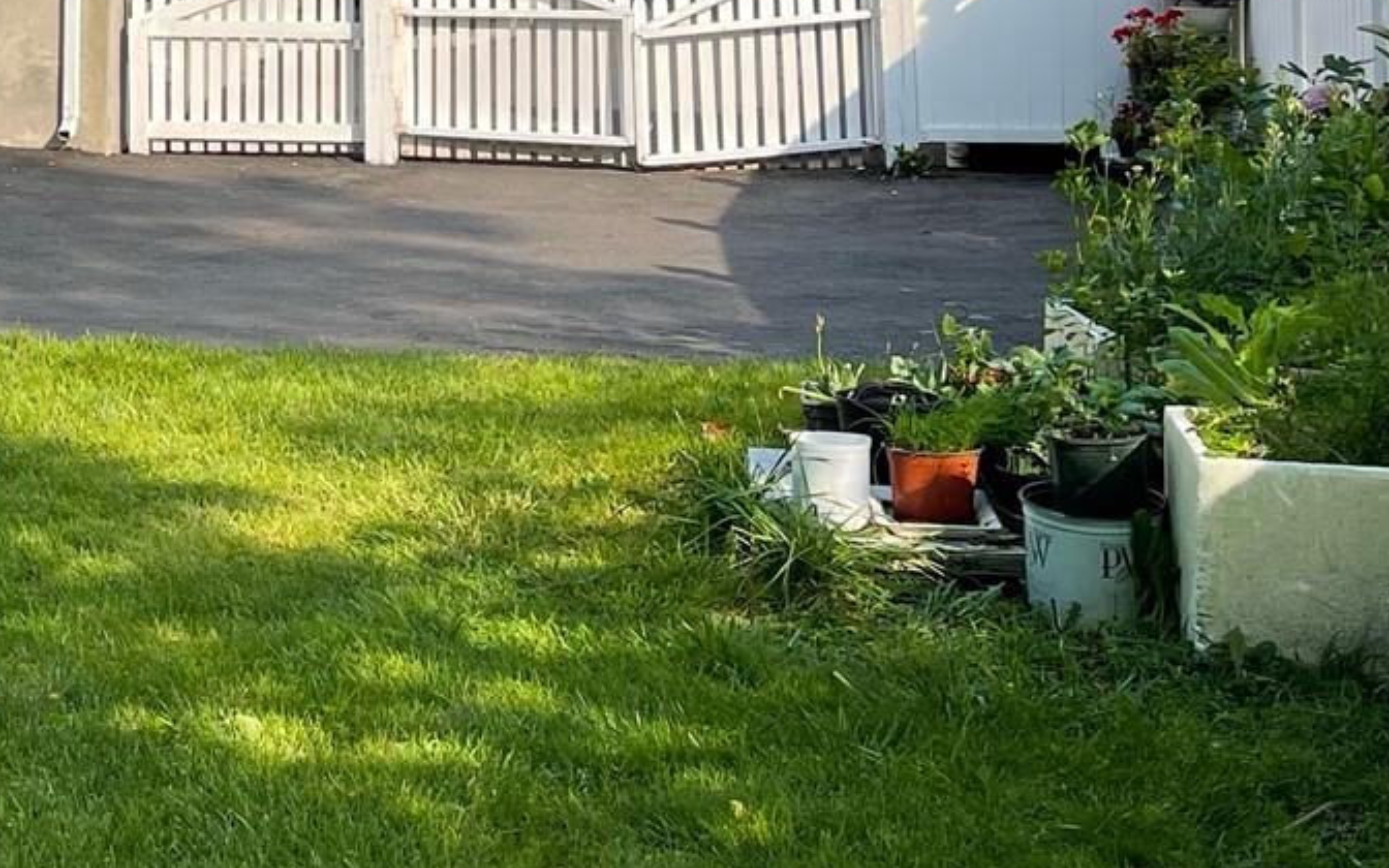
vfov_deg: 15.1
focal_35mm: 84
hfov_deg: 22.9
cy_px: -97
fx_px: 3180
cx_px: -225
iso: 32
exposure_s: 1/1618
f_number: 1.6
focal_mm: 5.1
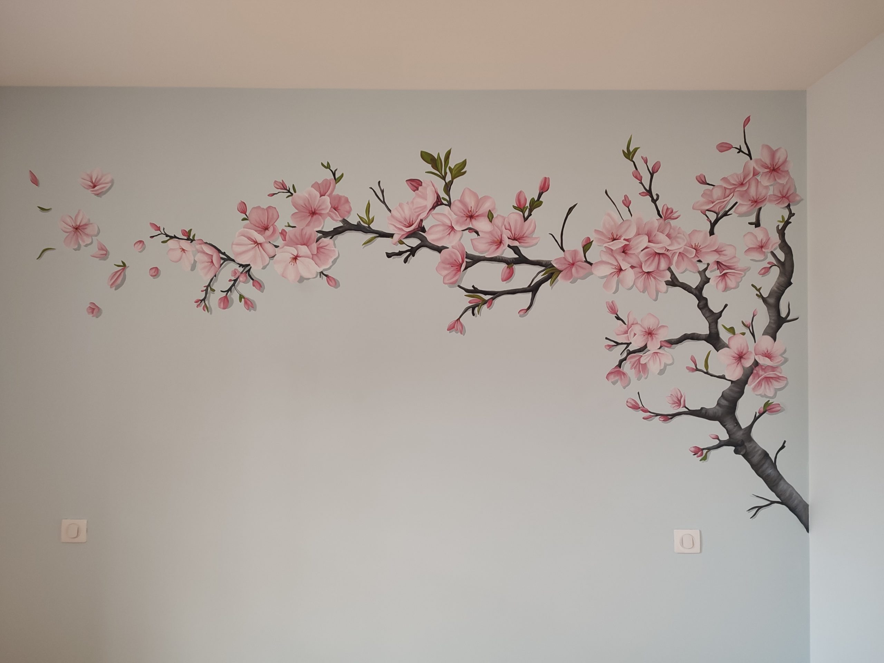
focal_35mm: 24
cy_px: 332
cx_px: 442
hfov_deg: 71.6
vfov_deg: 56.8
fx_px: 613
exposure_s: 1/33
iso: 378
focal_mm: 5.89
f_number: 1.89
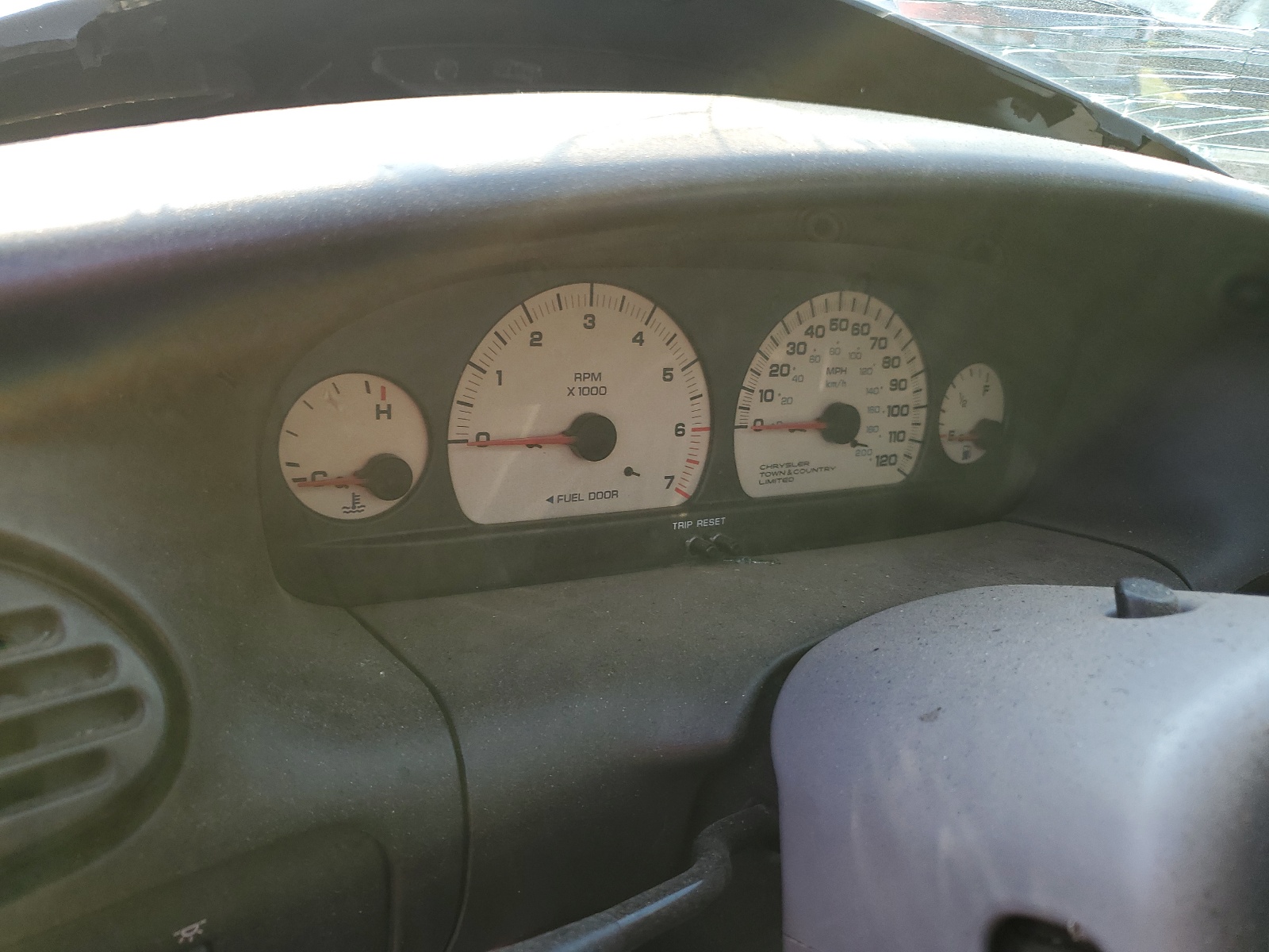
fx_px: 953
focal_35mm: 26
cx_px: 634
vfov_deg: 53.1
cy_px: 476
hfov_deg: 67.3
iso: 50
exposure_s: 1/208
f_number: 1.5
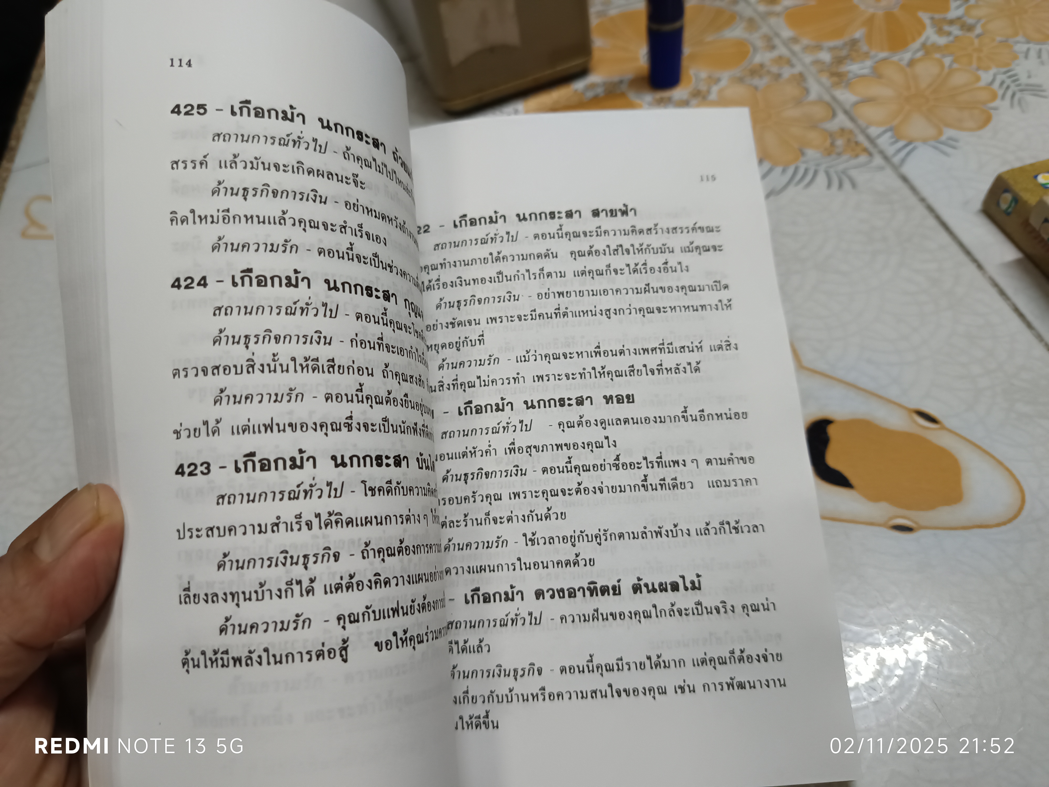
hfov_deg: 71.6
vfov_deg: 56.8
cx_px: 524
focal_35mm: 24
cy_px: 394
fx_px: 727
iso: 1117
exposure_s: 1/50
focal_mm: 5.31
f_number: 1.7
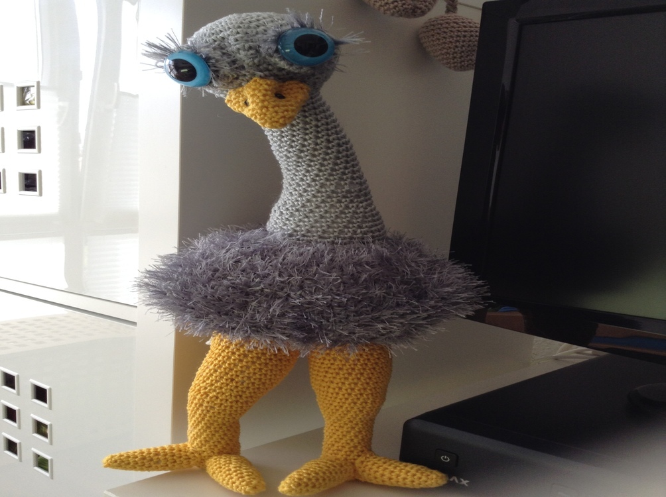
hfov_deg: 55.4
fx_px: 634
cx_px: 333
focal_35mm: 33
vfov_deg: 42.8
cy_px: 248
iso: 40
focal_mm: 3.3
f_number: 2.4
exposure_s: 1/50
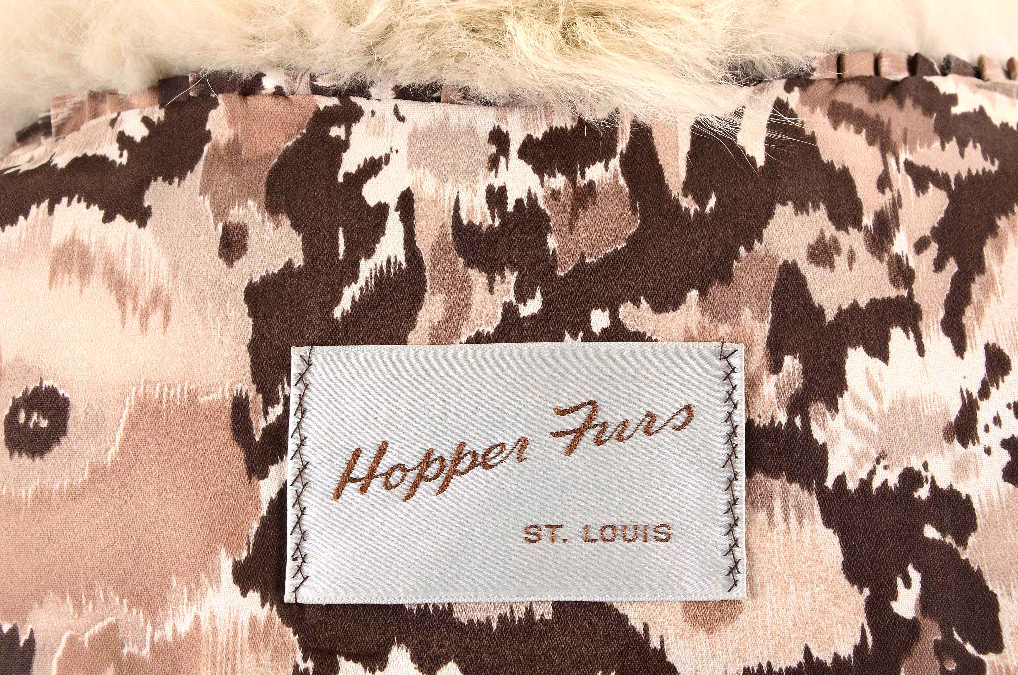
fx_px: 2116
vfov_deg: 18.1
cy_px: 338
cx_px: 509
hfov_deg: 27.0
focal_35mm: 75
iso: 200
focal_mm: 50
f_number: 11
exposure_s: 1/125
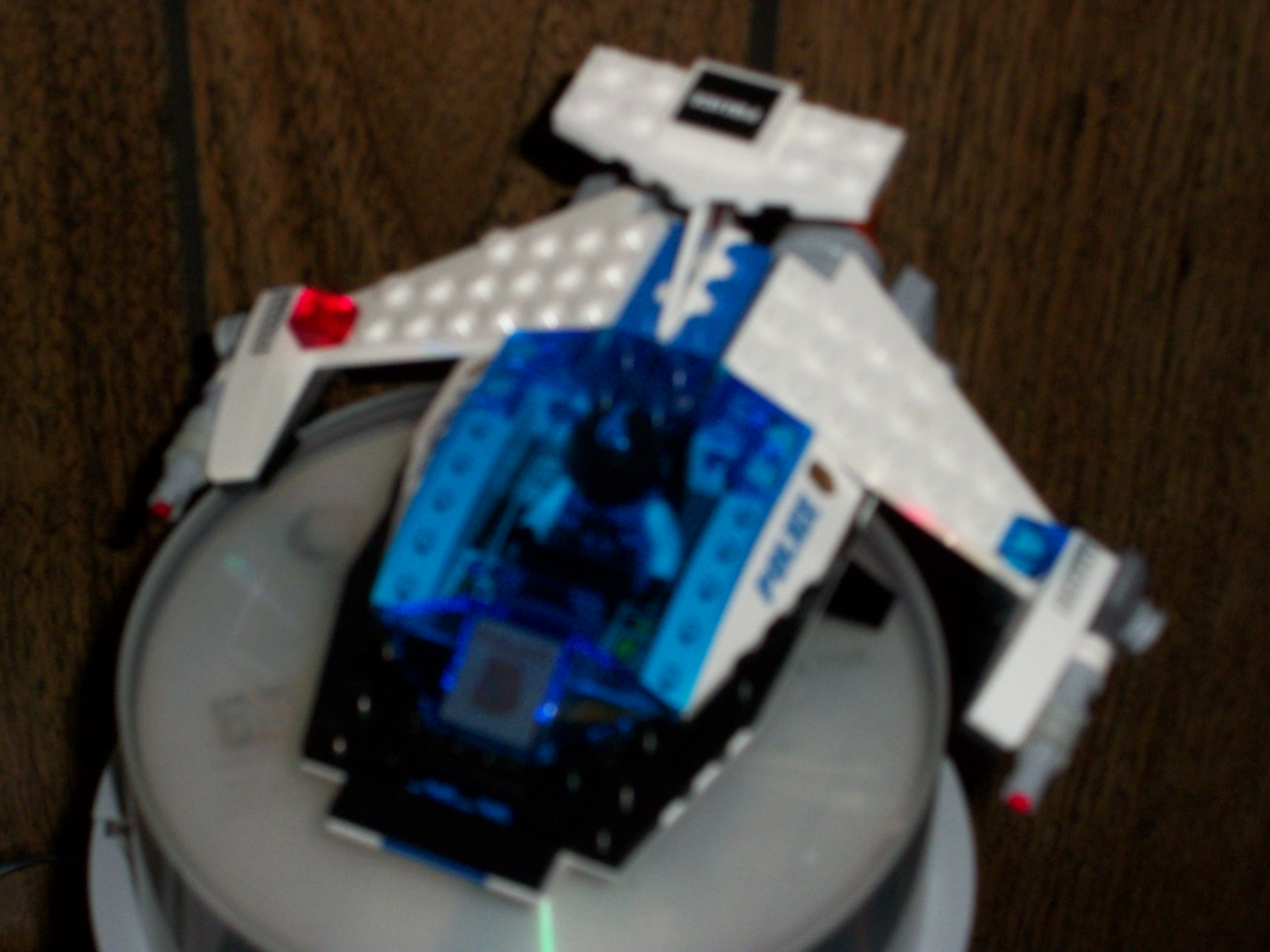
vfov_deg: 14.1
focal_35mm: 105
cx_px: 635
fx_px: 3852
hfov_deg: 18.7
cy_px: 476
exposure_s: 1/250
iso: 250
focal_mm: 18.8
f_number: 5.7
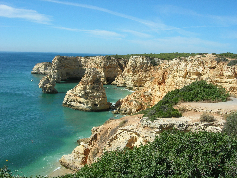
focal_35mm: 38
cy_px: 89
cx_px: 118
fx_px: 260
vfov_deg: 37.7
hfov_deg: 49.0
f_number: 4.8
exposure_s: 1/644
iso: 64
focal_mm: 7.8
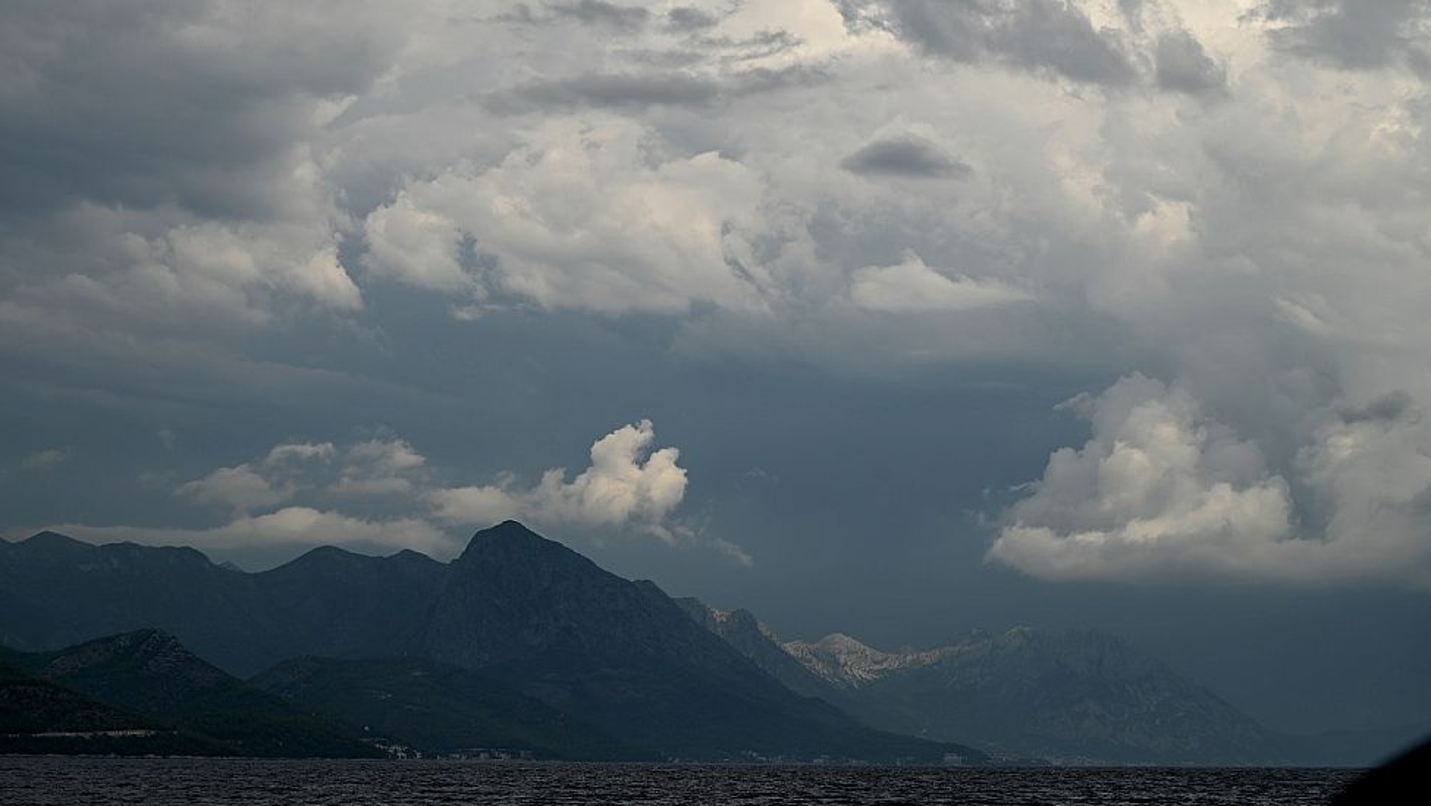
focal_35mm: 77
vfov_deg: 15.7
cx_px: 700
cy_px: 346
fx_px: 2922
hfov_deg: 27.5
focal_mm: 70
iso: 100
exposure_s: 1/800
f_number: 7.1
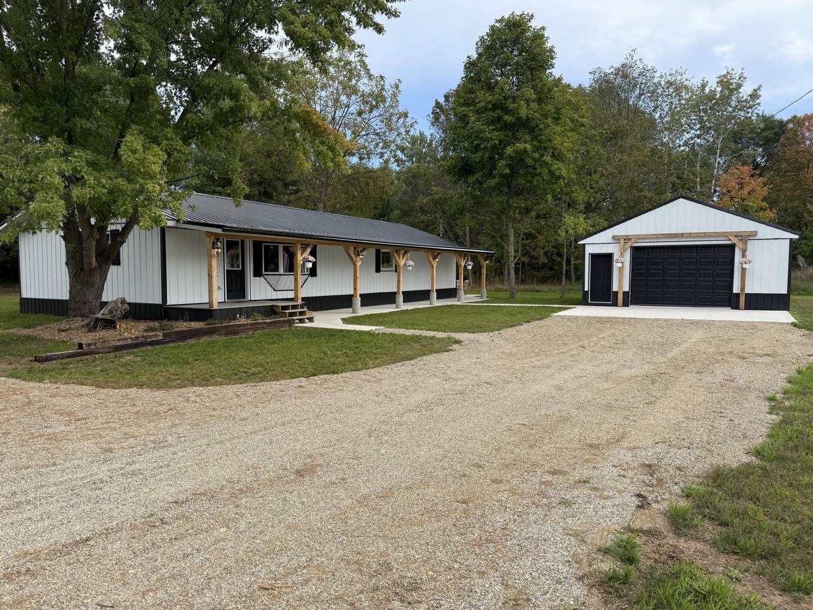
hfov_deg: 71.6
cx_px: 406
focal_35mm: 24
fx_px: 564
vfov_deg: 56.8
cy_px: 305
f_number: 1.78
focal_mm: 6.76
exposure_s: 1/2370
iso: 80
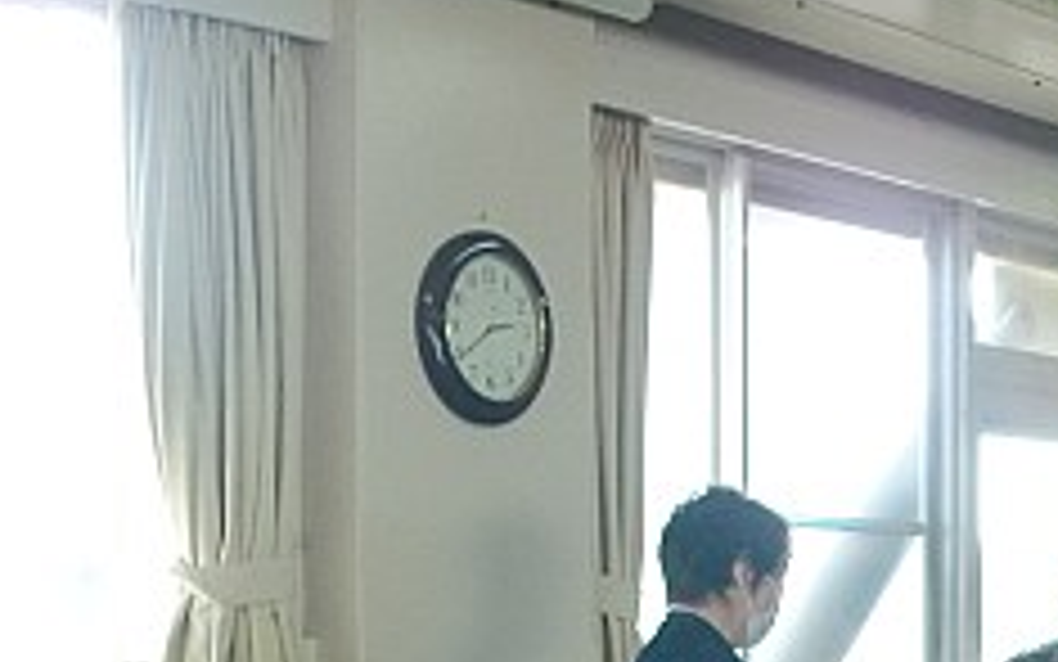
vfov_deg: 12.4
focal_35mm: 101
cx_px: 905
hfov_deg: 20.3
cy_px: 986
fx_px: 2913
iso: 80
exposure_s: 1/60
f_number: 3.1
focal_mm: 6.3
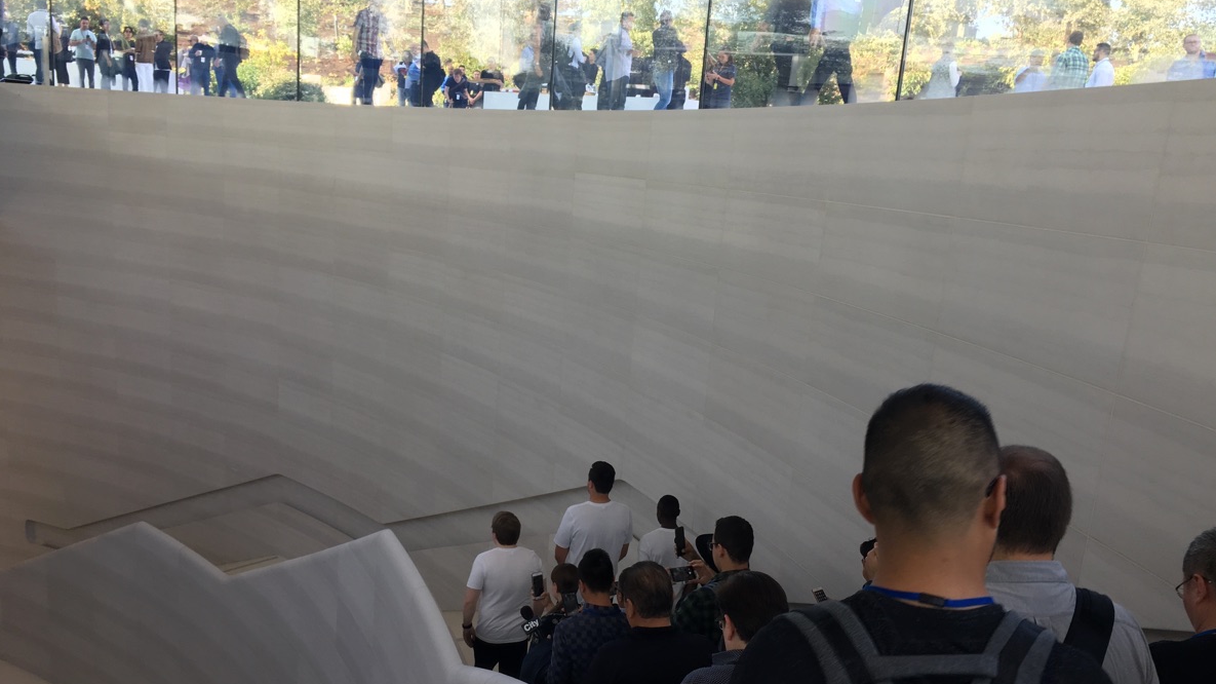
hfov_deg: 61.0
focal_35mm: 32
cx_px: 607
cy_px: 414
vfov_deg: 36.5
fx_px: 1032
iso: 25
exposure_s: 1/120
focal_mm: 4.15
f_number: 2.2
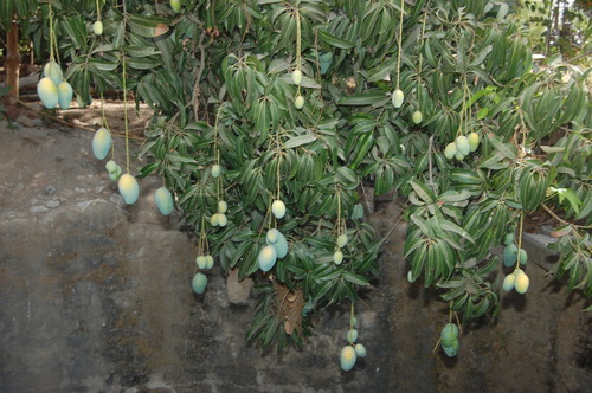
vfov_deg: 25.7
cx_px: 296
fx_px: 862
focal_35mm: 52
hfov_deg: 37.9
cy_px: 196
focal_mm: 35
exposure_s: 1/125
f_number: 6.3
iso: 200
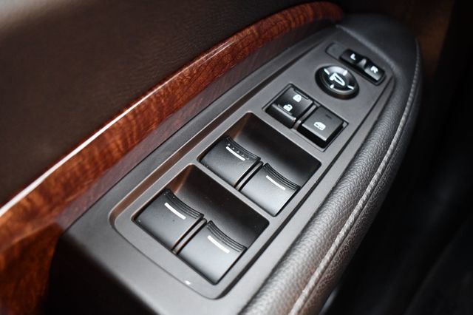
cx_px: 236
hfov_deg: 41.1
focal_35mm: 48
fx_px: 630
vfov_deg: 28.0
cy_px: 158
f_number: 4.5
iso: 2500
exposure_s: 1/125
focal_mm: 32
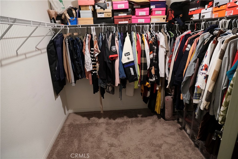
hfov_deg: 76.1
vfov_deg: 55.1
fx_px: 152
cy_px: 80
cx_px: 119
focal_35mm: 23
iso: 2000
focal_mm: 15
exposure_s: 1/30
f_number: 3.5
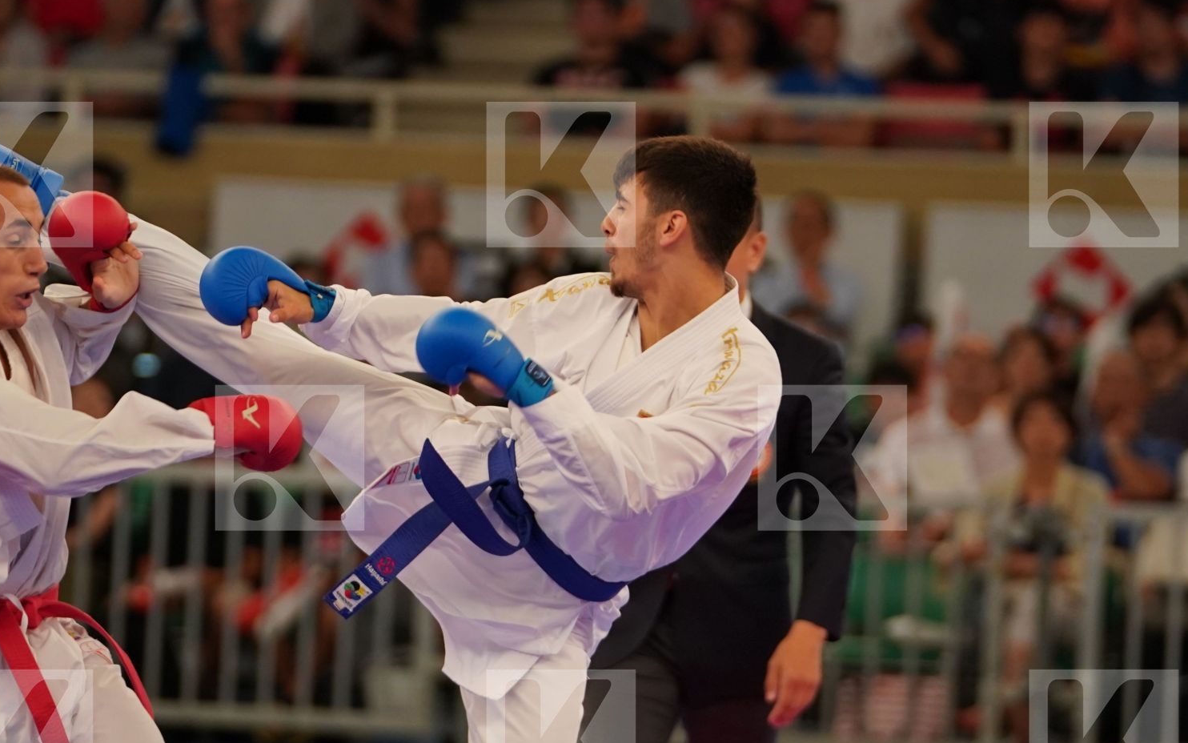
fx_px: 10006
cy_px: 458
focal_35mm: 309
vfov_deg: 4.3
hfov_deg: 6.8
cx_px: 561
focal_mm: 167
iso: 1600
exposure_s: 1/1000
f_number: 2.8
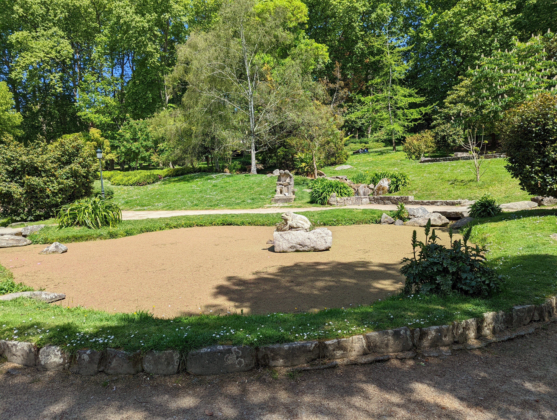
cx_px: 278
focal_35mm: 24
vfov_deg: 56.9
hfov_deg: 71.5
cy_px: 210
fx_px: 387
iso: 40
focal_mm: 6.81
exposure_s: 1/1381
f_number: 1.85
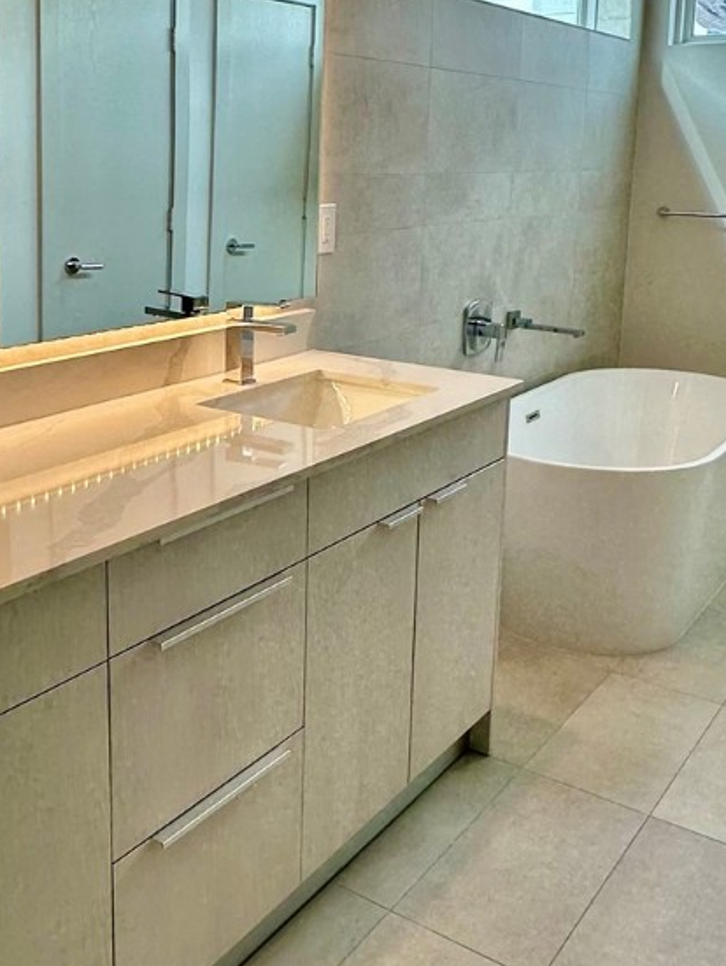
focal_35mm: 39
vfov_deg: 47.3
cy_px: 354
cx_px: 288
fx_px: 1089
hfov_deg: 36.7
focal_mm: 2.22
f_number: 2.2
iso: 50
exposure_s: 1/120
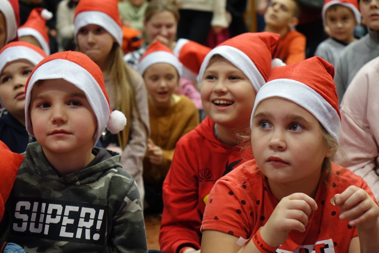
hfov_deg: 20.4
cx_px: 190
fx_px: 1053
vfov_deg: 13.7
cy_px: 126
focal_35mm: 100
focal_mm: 36.77
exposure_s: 1/50
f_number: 2.8
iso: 800
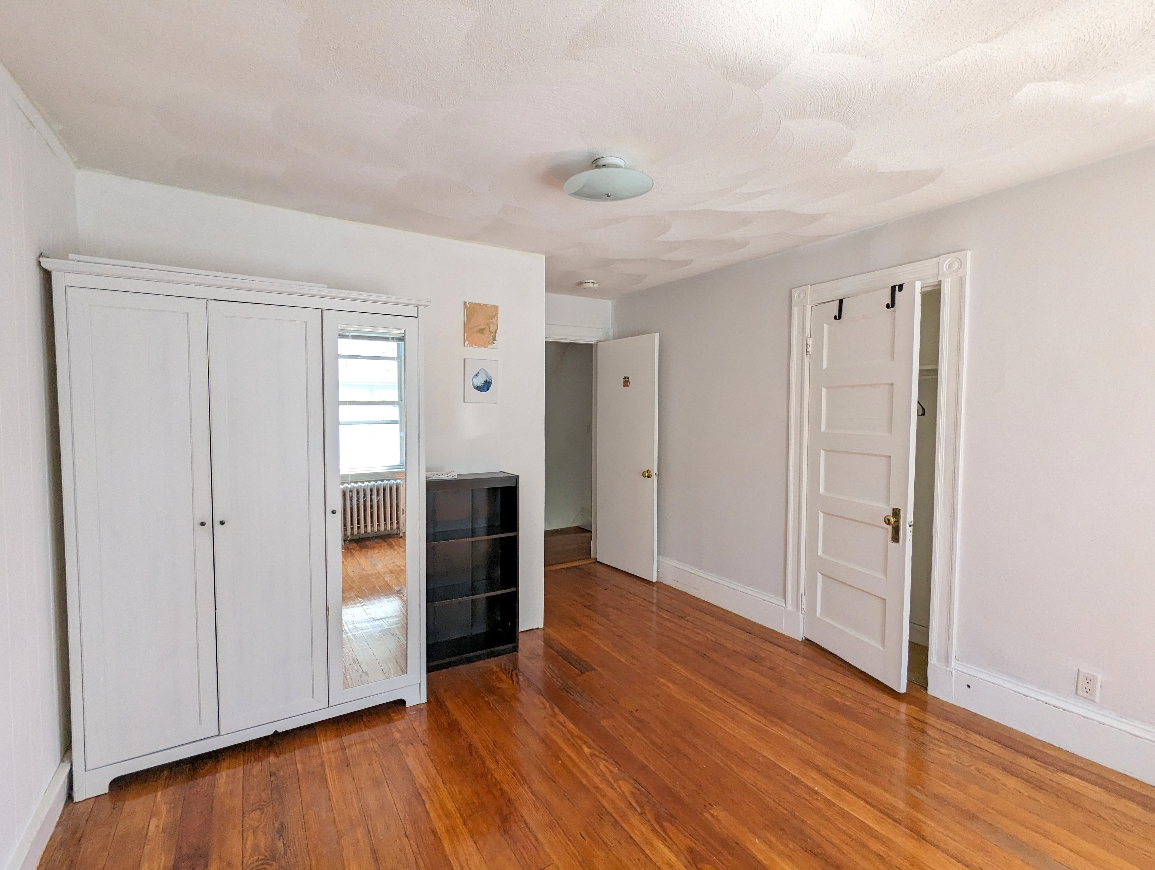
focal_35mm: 16
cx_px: 578
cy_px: 435
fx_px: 535
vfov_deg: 78.2
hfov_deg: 94.4
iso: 139
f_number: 2.2
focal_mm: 2.35
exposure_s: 1/156
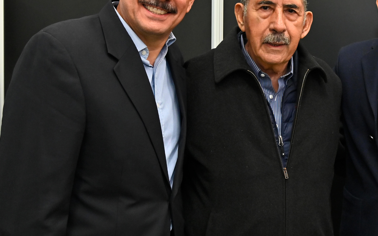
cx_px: 331
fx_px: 680
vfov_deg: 19.7
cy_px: 104
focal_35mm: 66
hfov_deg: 29.9
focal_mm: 31
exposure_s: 1/160
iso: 2000
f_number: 5.6
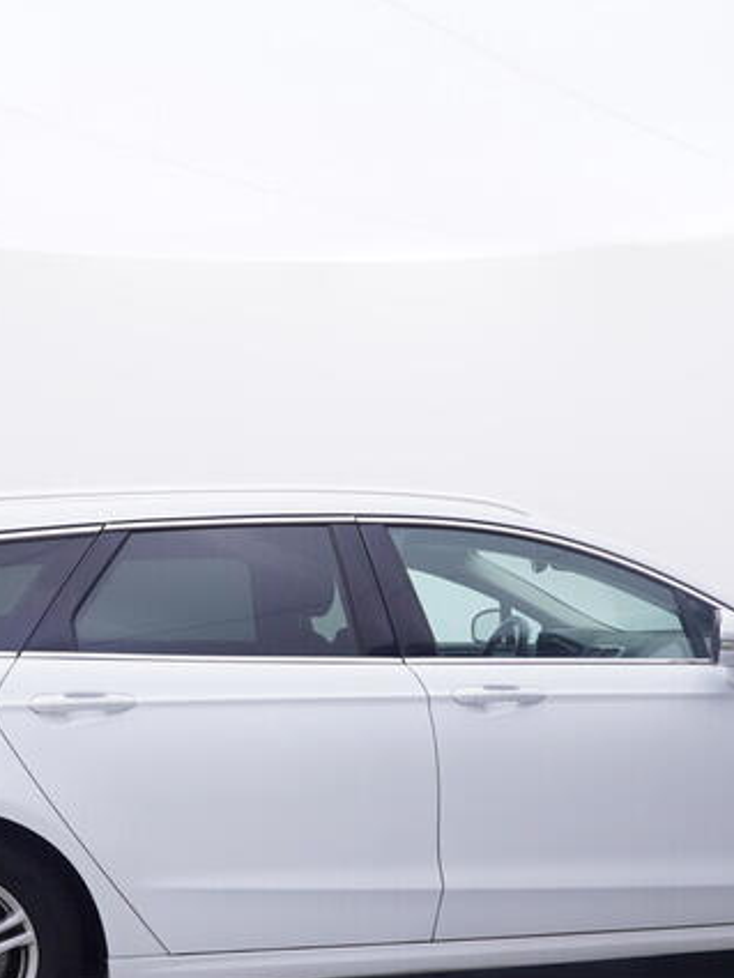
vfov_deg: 35.7
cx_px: 354
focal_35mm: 52
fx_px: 1474
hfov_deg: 28.0
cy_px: 762
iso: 200
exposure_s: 1/80
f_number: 5
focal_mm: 15
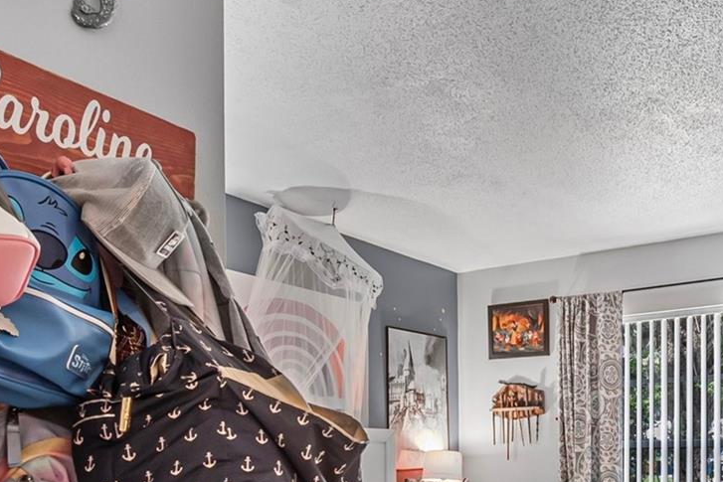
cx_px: 577
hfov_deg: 53.5
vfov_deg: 37.3
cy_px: 435
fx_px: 663
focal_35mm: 33
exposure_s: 1/13
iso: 320
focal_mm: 10
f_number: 9
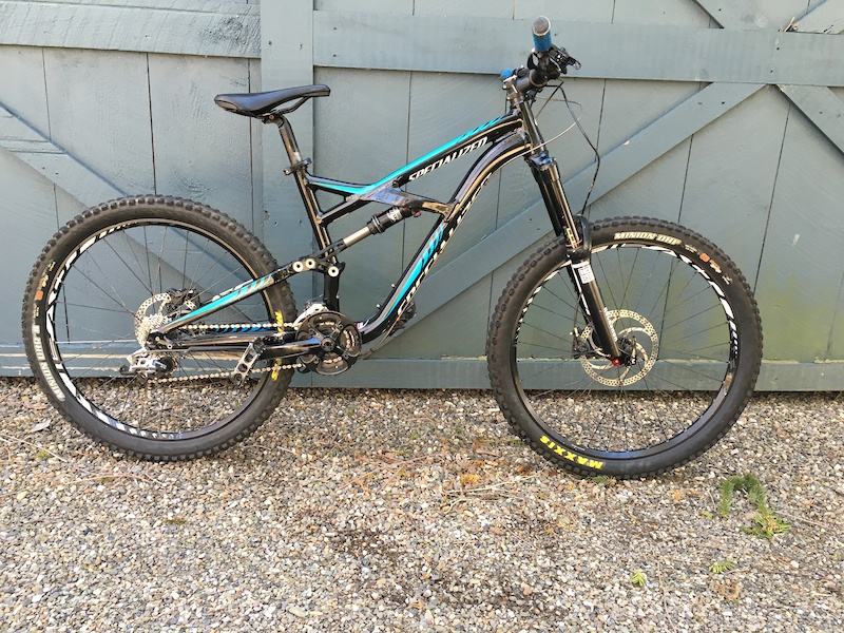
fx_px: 707
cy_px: 316
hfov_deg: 61.7
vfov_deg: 48.2
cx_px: 422
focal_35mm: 29
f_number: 2.2
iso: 50
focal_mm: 4.15
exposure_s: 1/30
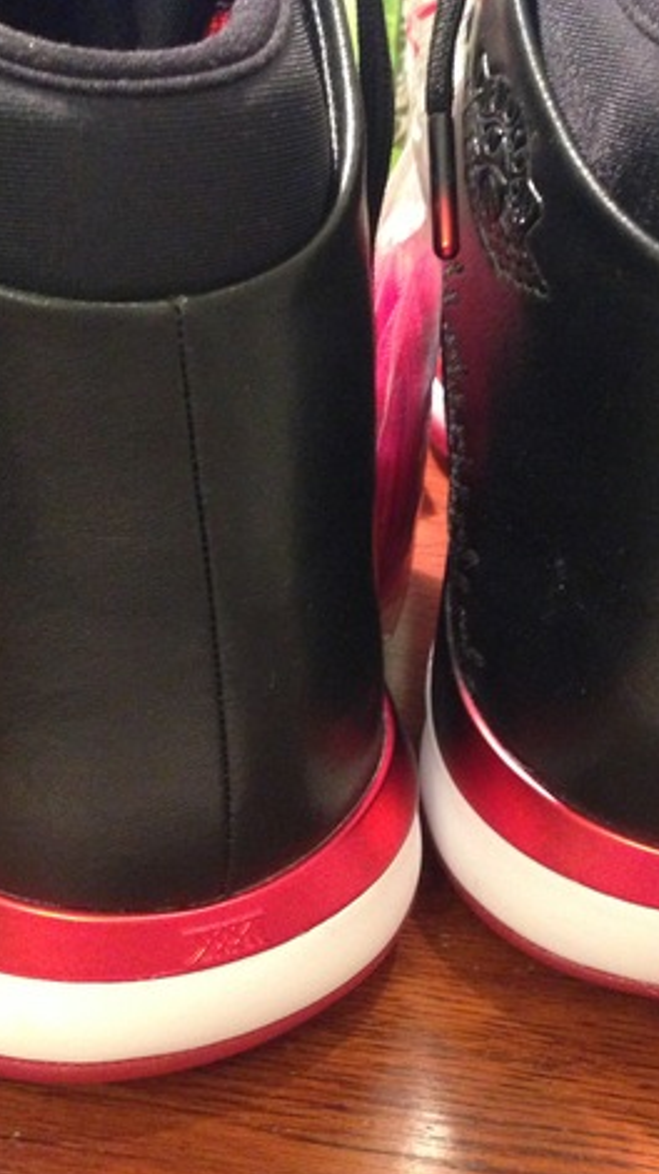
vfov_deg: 42.1
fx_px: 1524
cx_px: 387
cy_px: 597
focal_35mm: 49
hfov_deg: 24.4
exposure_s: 1/15
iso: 500
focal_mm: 4.12
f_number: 2.4
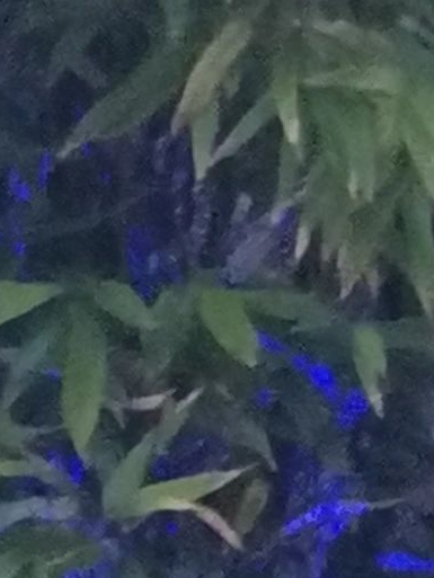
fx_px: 6918
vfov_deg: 4.8
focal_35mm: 414
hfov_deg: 3.6
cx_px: 418
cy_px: 648
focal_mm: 3.95
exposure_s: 1/16.7
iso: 800
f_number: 1.8
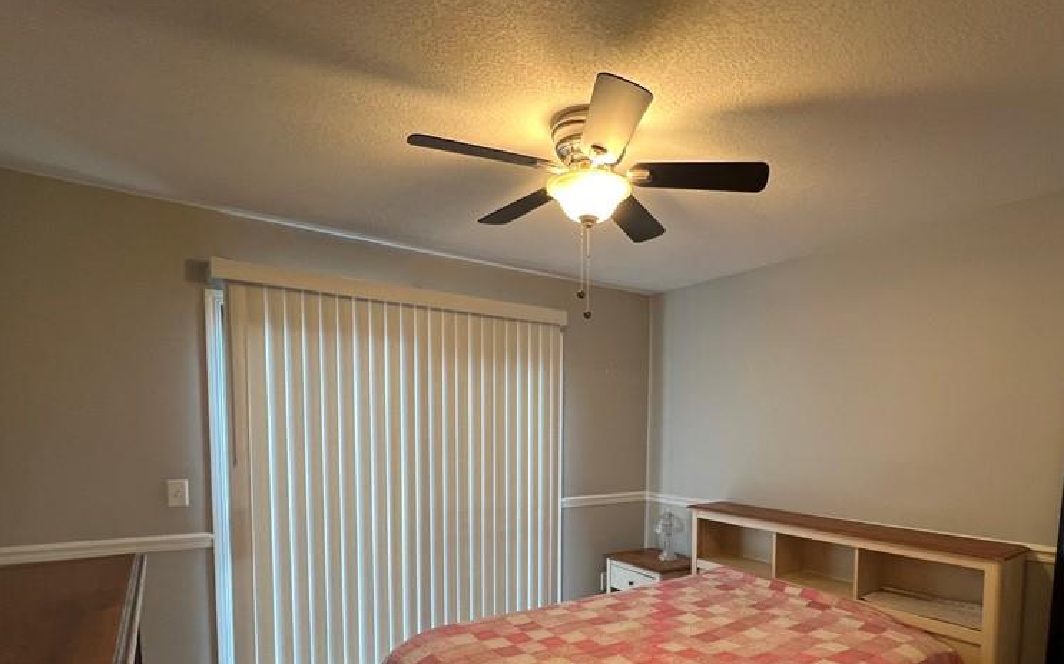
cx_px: 617
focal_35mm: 19
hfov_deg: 87.3
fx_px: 551
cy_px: 474
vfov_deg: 59.8
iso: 160
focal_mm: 1.57
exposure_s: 1/60
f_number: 1.8
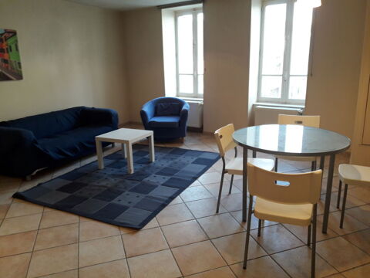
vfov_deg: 49.7
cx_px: 185
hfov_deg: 63.4
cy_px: 139
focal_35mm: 28
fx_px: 299
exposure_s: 1/33
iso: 100
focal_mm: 3.7
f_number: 1.9
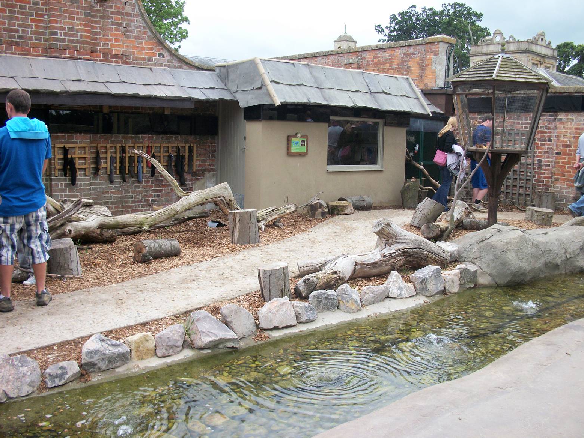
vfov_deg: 39.7
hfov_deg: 51.4
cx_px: 293
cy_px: 215
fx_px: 607
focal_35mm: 36
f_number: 3.1
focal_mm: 6.3
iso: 80
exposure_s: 1/200
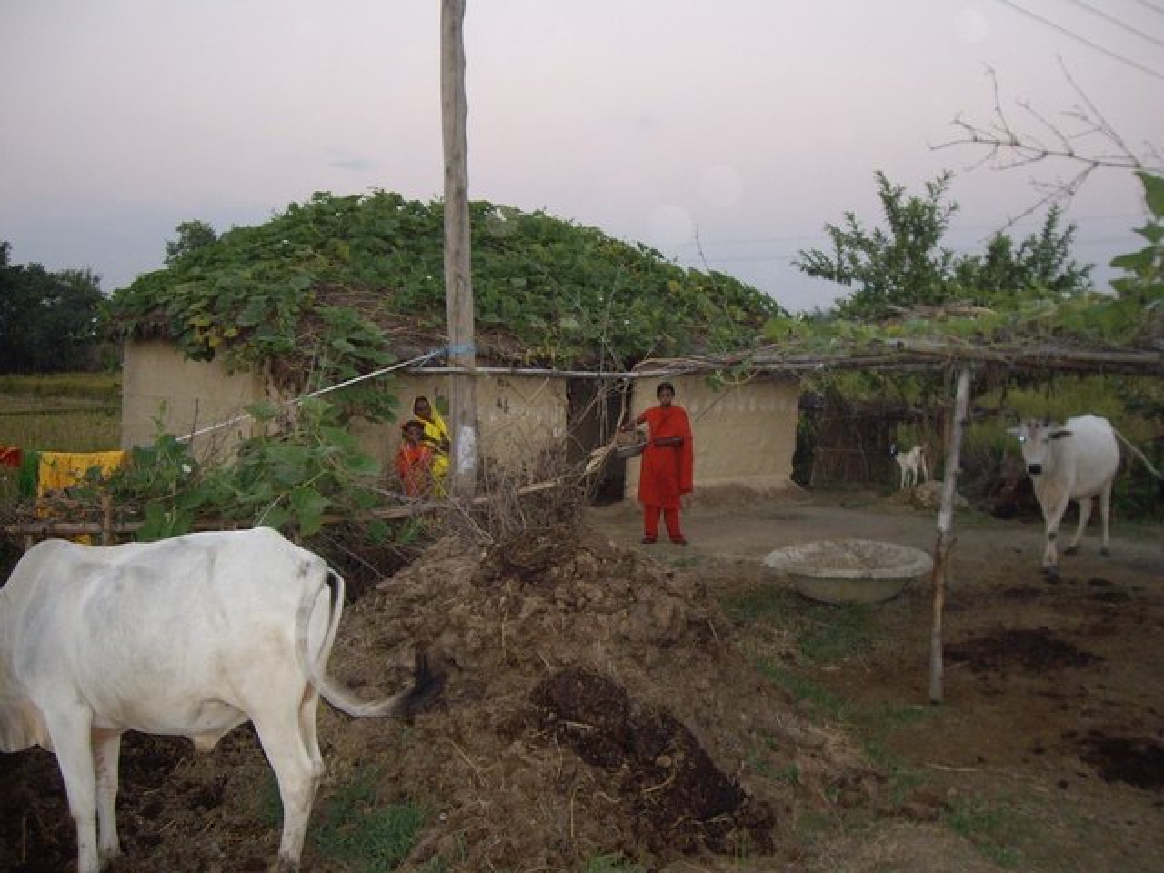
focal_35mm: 38
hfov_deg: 49.0
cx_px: 582
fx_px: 1278
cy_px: 436
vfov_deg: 37.7
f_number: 2.7
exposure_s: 1/40
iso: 200
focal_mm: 6.2
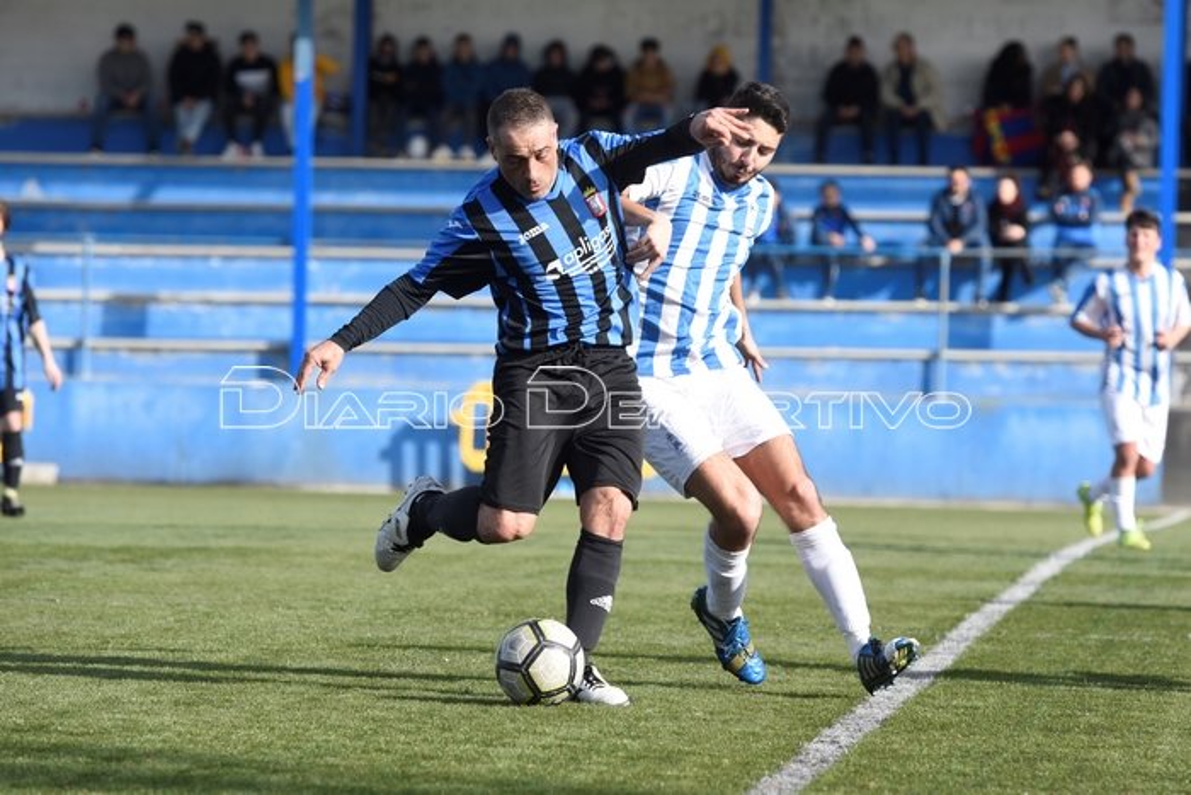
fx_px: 5294
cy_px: 398
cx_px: 596
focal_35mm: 160
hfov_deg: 12.8
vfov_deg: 8.6
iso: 800
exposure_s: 1/2500
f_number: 6.3
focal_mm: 160
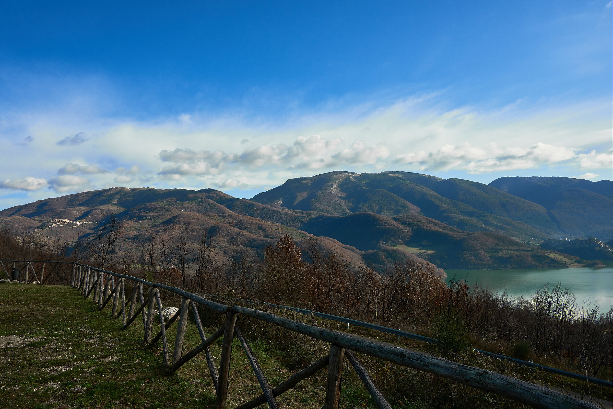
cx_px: 306
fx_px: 392
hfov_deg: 76.1
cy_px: 204
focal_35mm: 23
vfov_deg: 55.1
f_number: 9
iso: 200
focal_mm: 15.6
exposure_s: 1/500
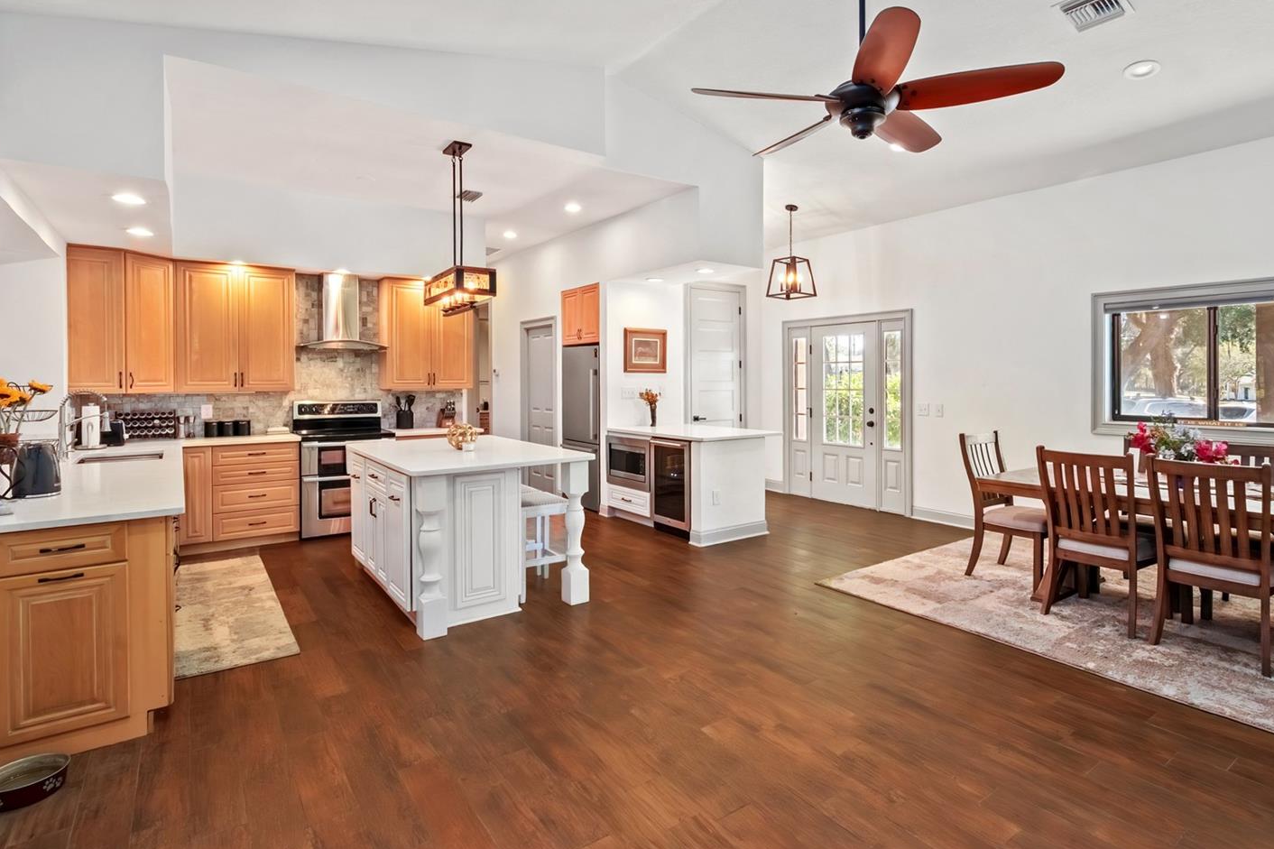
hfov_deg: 93.2
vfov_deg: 70.2
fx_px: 601
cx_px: 679
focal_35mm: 17
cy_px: 373
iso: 250
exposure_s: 1/2.5
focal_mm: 10
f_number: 9
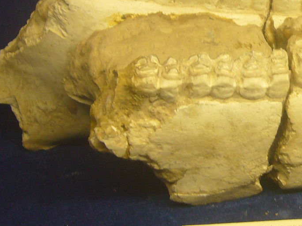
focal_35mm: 112
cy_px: 84
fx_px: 977
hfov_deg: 17.1
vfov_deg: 13.2
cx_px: 317
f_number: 3
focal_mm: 5.7
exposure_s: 1/20
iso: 100
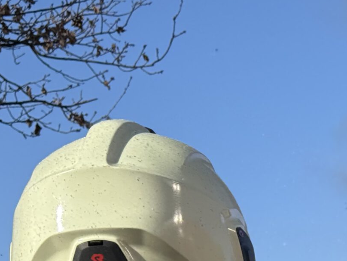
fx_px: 1524
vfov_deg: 9.5
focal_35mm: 152
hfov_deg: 12.5
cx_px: 463
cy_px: 369
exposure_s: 1/3704
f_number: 1.78
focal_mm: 6.76
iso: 64
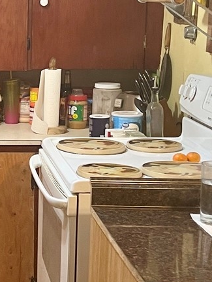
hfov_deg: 14.9
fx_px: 784
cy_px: 111
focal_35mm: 96
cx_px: -46
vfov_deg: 20.4
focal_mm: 5.7
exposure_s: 1/60
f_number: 1.5
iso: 160
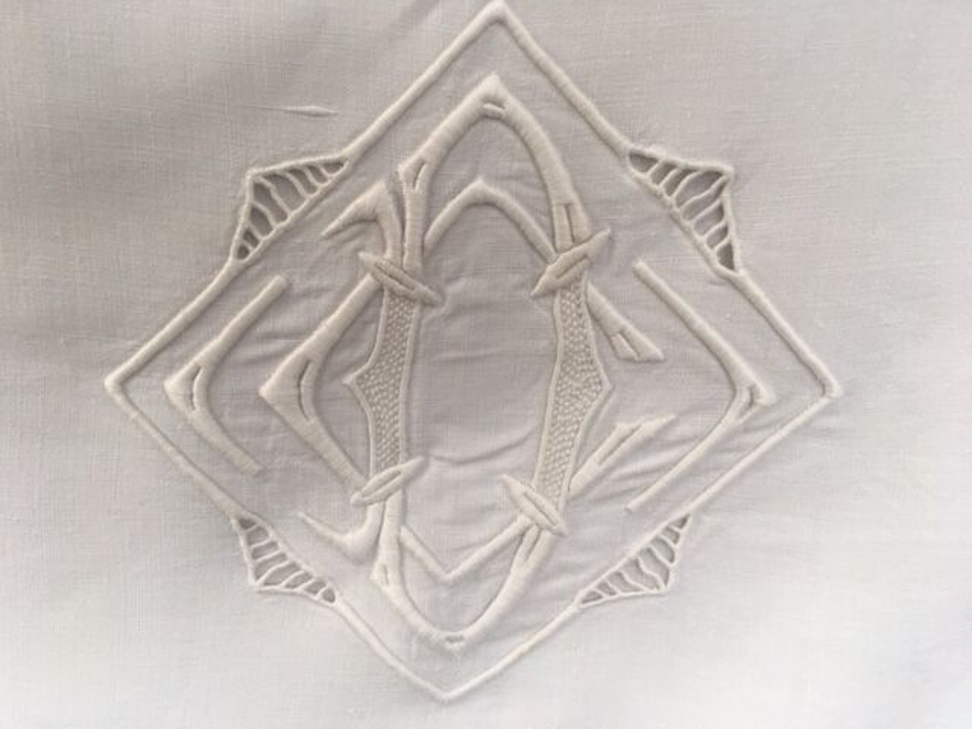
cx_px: 486
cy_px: 364
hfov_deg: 61.7
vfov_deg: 48.2
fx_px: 814
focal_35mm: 29
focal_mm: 4.15
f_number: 2.2
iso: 40
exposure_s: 1/100
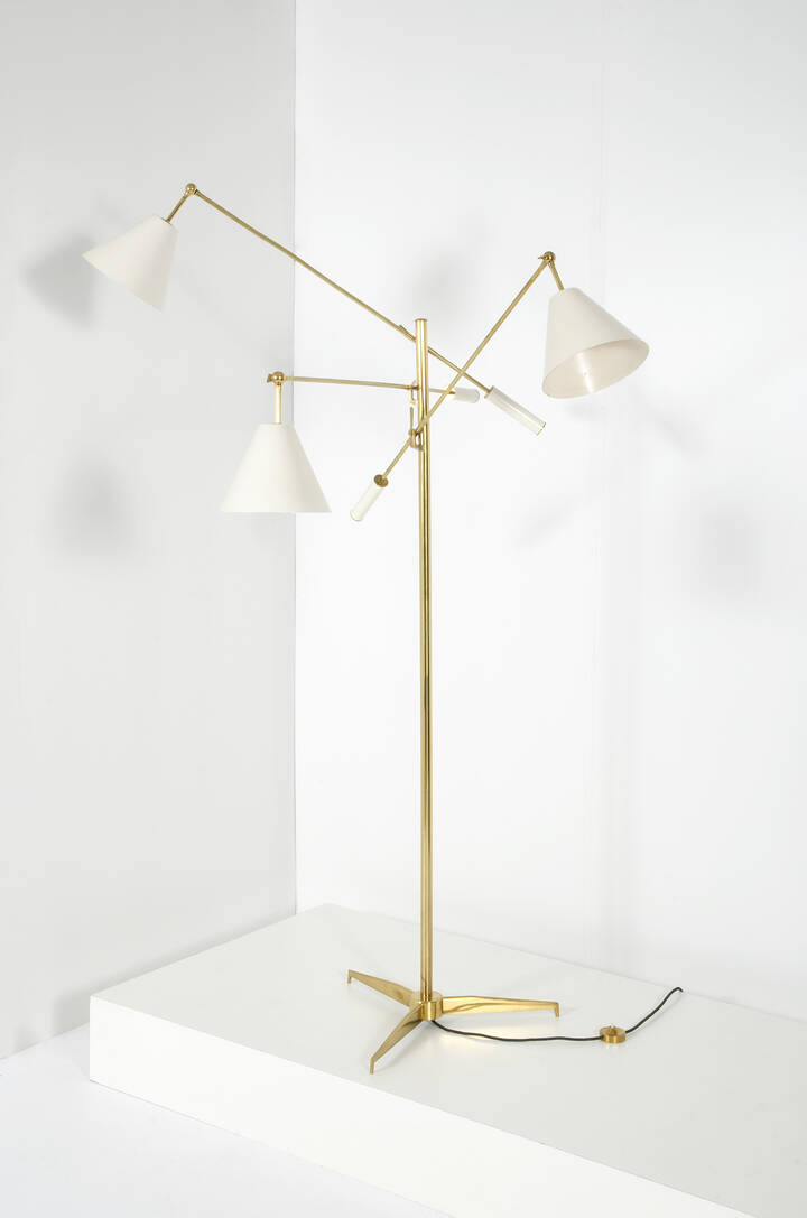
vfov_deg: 42.4
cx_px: 404
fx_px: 1570
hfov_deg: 28.8
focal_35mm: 46
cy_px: 609
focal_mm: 31
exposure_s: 1/200
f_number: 22
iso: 125
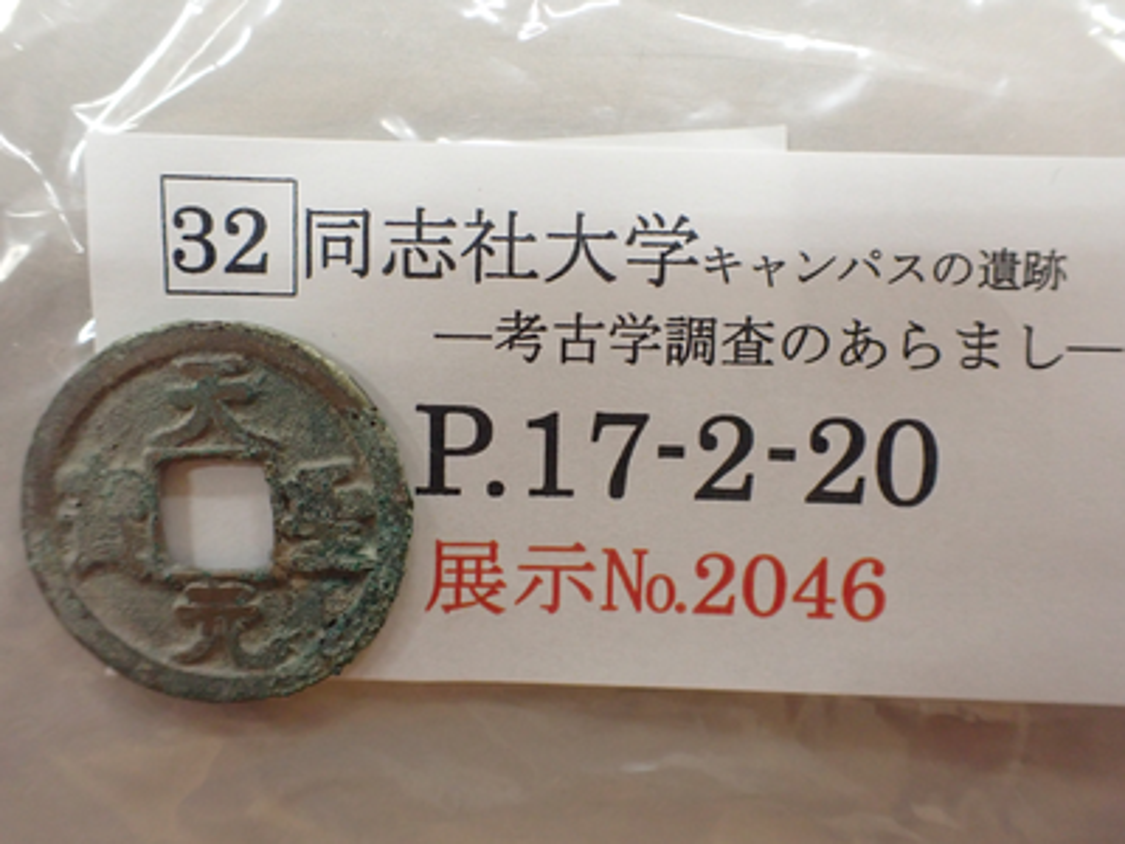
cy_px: 422
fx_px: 975
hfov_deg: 60.0
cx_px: 562
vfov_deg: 46.8
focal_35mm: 30
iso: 800
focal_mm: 5.4
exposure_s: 1/125
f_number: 2.3
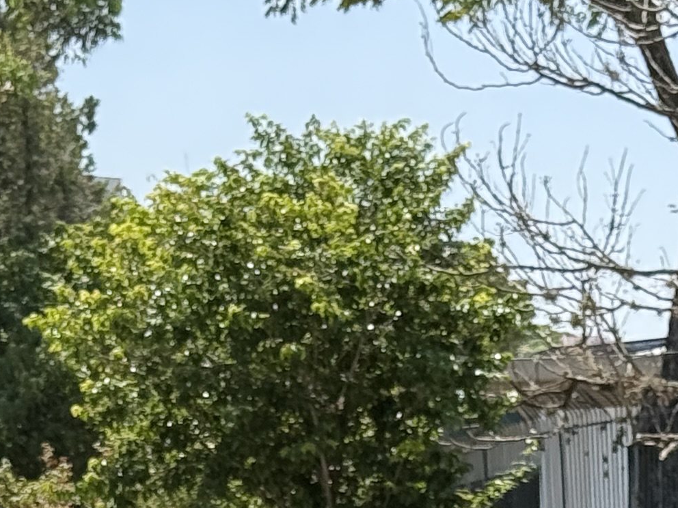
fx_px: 3819
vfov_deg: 7.4
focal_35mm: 195
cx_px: 123
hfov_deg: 10.1
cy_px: 939
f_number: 1.78
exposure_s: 1/2088
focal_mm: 6.76
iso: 64
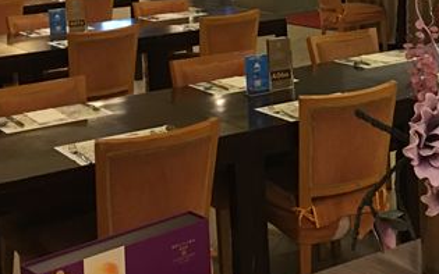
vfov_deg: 16.1
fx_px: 933
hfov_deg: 25.8
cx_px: 373
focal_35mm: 78
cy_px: -45
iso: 80
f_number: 2.2
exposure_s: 1/8
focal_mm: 4.15
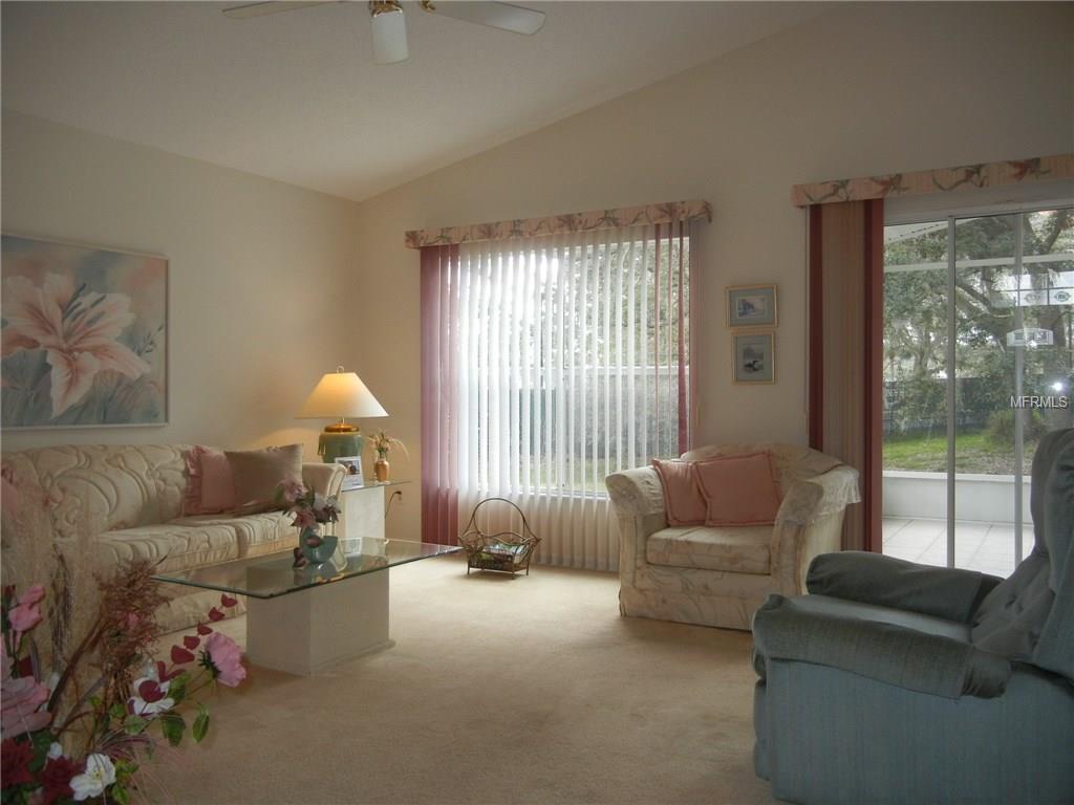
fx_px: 931
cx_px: 537
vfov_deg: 46.8
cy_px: 402
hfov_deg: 60.0
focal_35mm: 30
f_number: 3.5
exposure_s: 1/81.1
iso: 160
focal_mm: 5.4
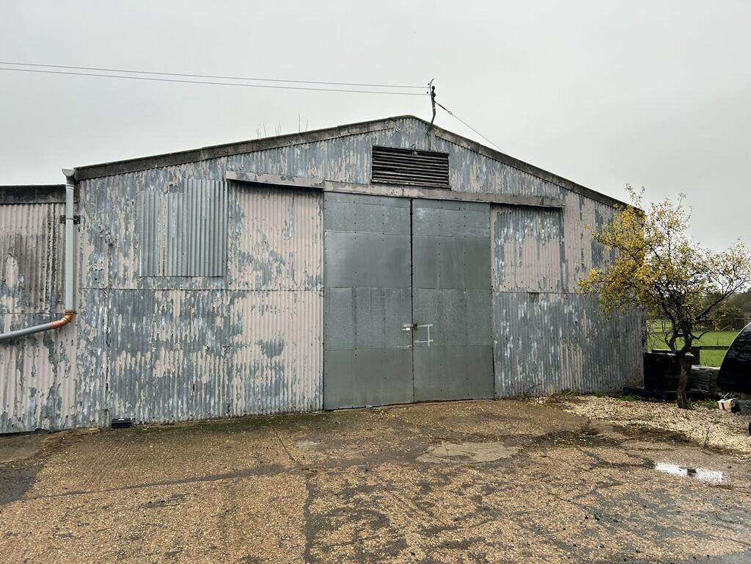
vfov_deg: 53.1
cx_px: 376
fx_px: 564
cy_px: 282
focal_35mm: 26
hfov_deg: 67.3
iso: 40
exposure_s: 1/121
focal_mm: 5.7
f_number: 1.5
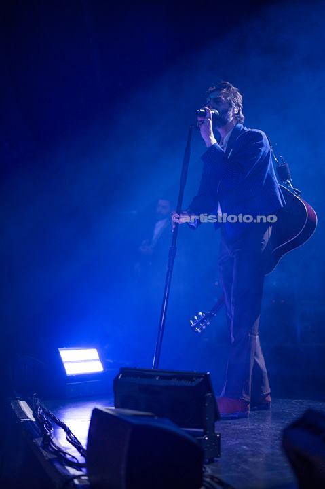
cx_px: 162
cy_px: 244
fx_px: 678
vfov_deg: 39.6
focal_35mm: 50
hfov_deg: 27.0
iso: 800
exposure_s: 1/500
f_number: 1.8
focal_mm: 50
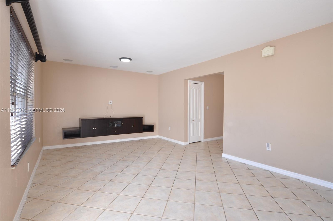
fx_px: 159
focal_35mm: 17
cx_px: 166
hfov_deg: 92.5
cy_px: 110
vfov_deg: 69.5
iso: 400
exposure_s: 1/20
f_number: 8
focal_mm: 11.5
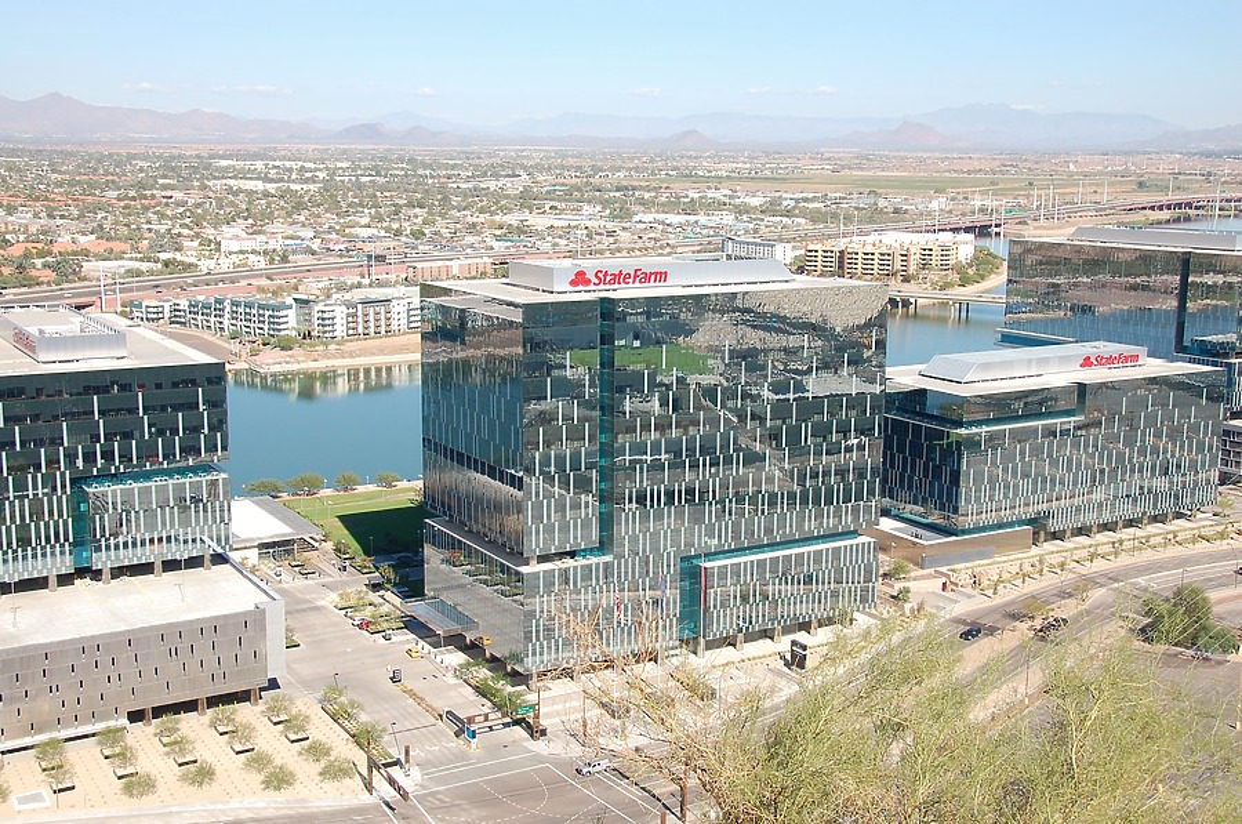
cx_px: 621
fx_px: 1498
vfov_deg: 30.7
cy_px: 412
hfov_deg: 45.0
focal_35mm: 44
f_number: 10
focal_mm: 29
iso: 200
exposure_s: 1/250
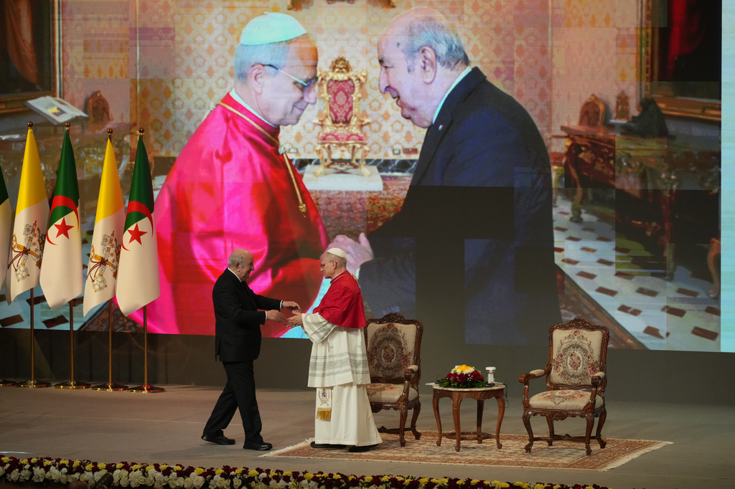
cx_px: 368
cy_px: 244
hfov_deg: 11.5
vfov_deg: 7.7
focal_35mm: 179
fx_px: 3653
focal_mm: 179
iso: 3200
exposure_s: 1/250
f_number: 5.6
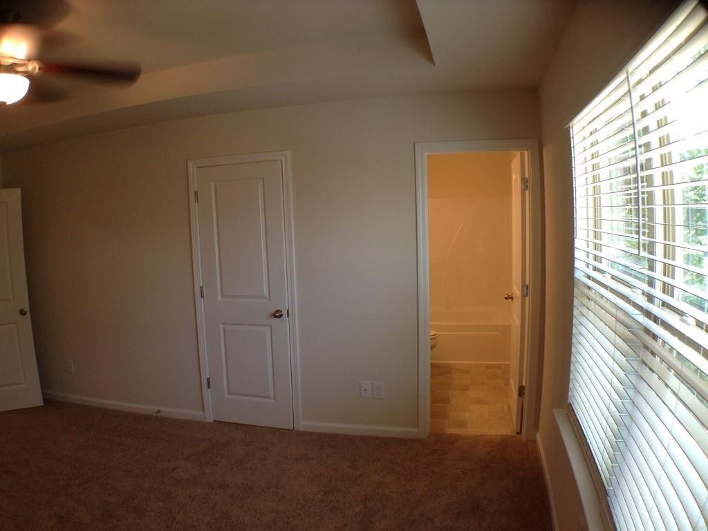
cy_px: 266
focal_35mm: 33
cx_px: 354
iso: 40
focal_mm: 3.3
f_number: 2.4
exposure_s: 1/25
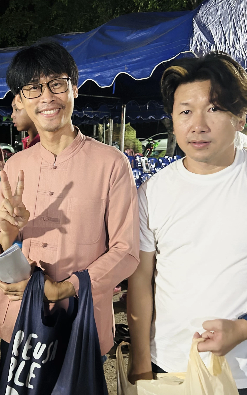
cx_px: 49
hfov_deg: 33.5
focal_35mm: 37
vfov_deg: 52.7
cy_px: 198
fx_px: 398
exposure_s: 1/25
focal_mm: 5.7
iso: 640
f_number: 1.5
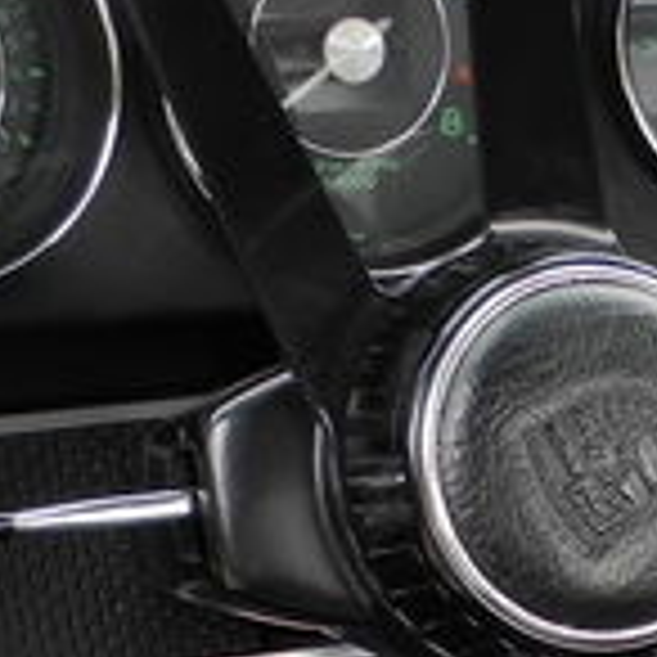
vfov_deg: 9.7
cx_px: 1210
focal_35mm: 173
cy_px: 1130
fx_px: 3715
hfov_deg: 9.6
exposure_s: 1/99.4
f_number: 2.8
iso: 100
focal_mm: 6
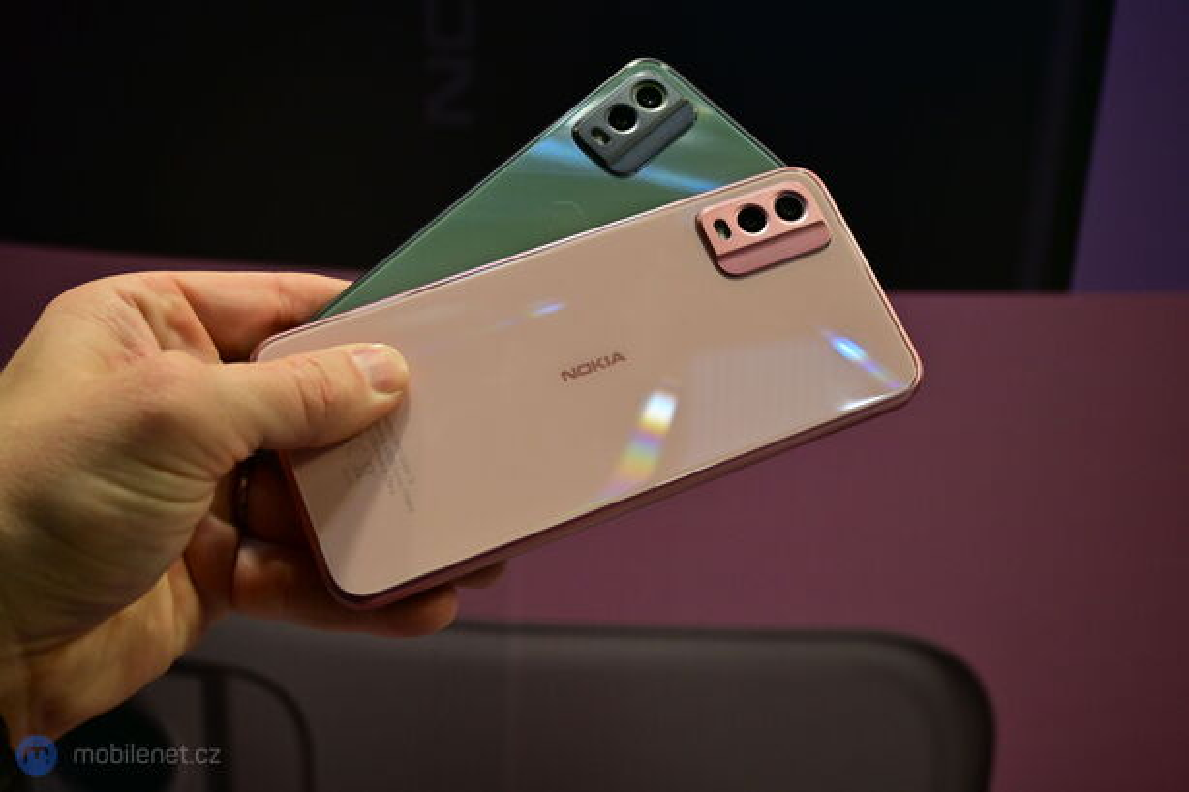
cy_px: 396
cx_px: 594
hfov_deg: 47.2
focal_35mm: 41
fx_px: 1362
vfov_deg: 32.4
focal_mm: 27.5
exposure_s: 1/400
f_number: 4.5
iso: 560
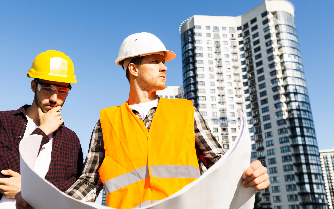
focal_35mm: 36
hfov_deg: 53.9
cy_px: 106
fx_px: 328
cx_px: 151
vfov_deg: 35.3
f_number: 5.6
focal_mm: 30
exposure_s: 1/1000
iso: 250
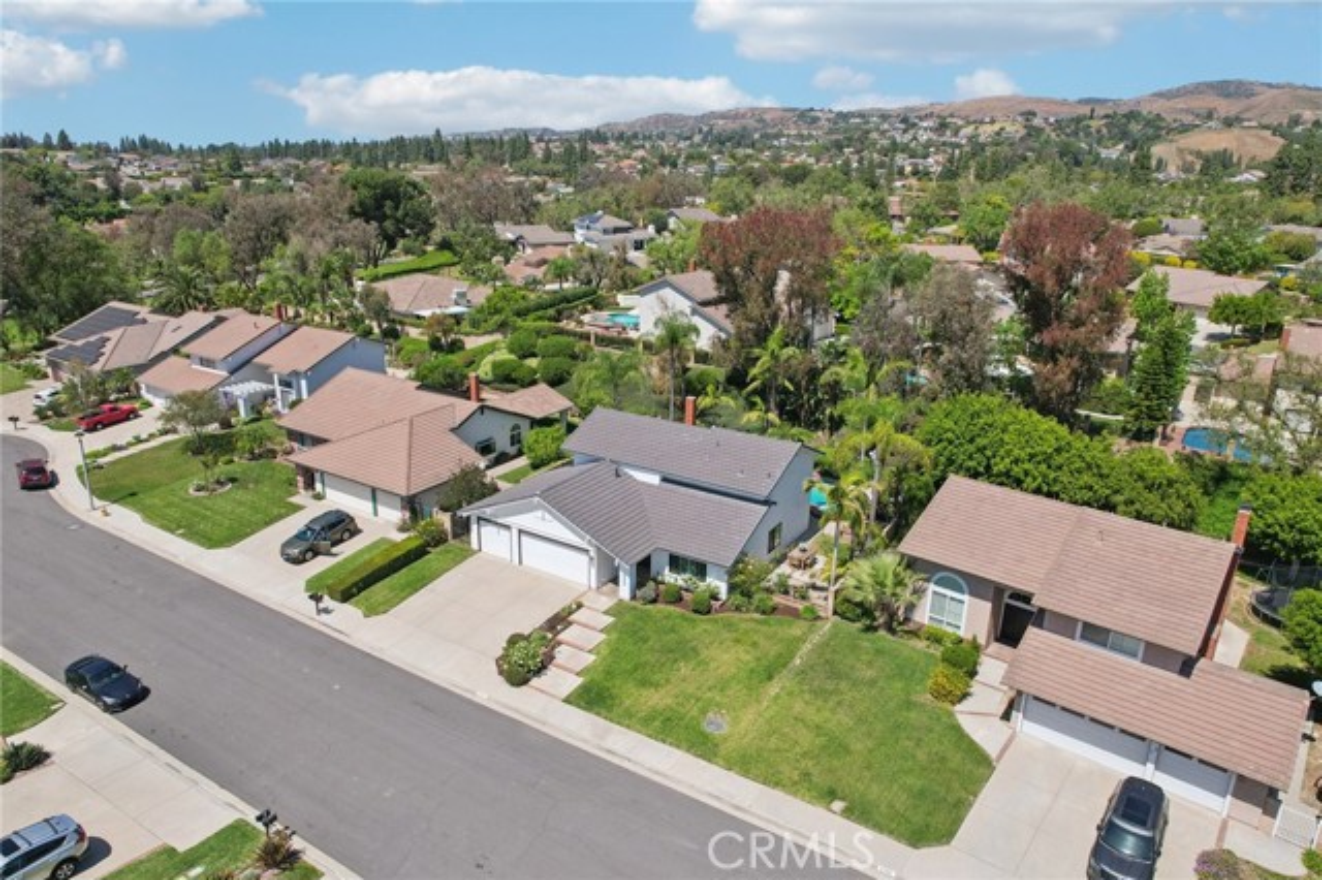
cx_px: 661
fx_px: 807
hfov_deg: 78.6
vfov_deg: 57.2
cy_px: 440
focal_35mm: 22
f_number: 2.8
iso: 120
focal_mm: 8.4
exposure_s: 1/2500
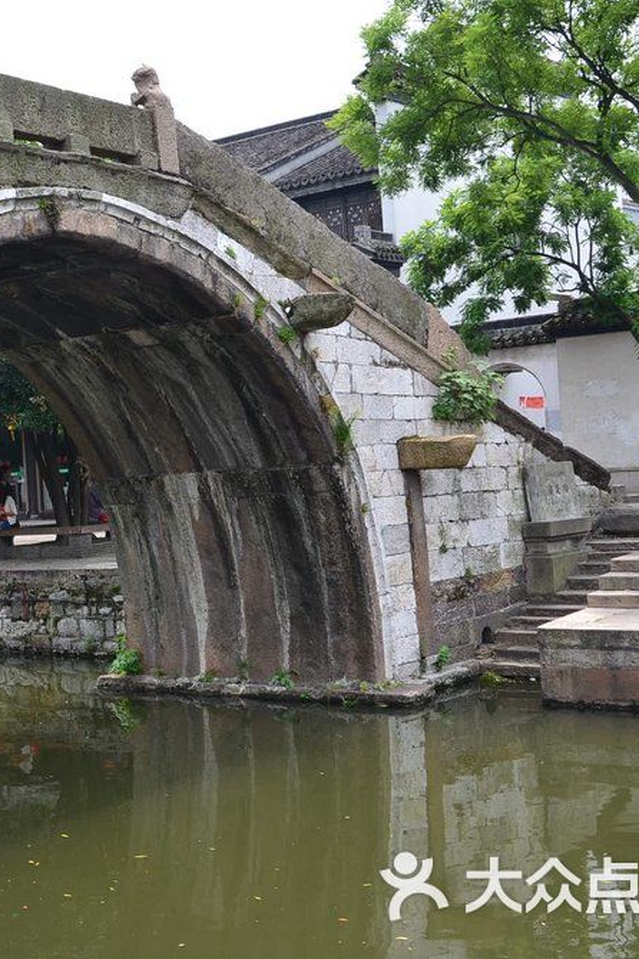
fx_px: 1464
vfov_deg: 36.2
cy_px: 474
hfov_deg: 23.6
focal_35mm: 55
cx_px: 6
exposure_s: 1/100
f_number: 11
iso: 200
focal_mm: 24
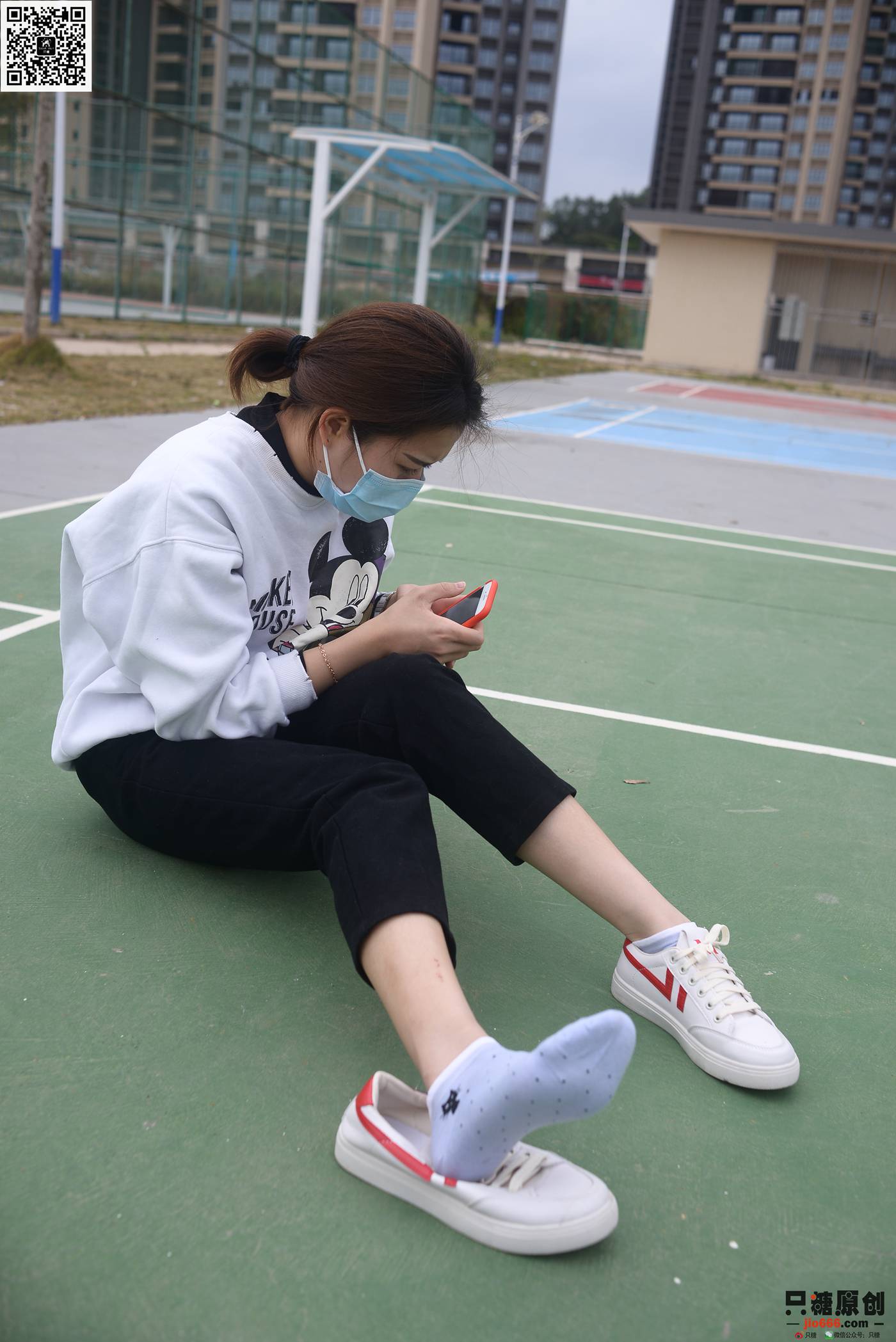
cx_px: 448
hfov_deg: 37.9
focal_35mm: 35
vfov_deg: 54.4
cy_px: 671
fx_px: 1305
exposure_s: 1/500
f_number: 5.6
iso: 125
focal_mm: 35
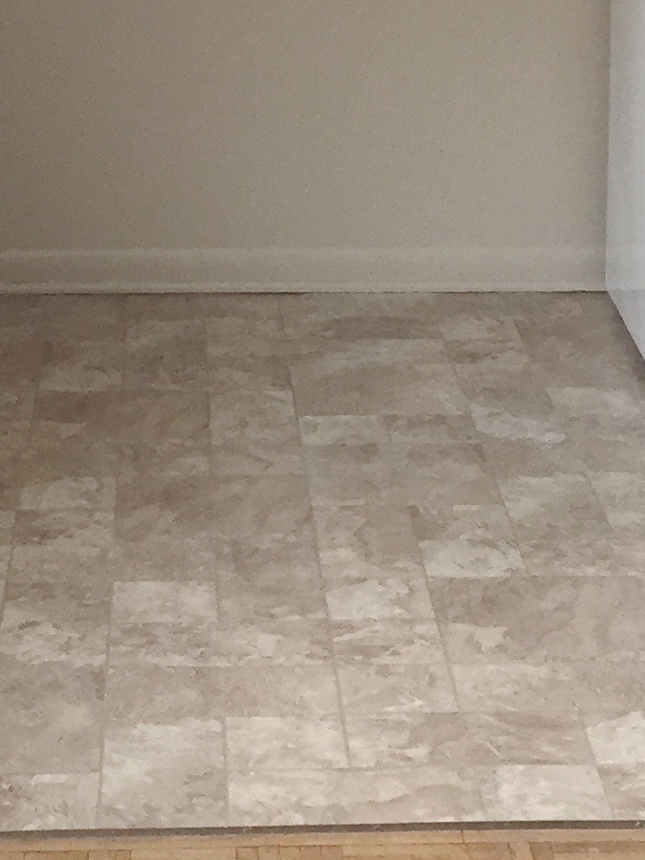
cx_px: 327
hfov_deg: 14.1
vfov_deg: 17.9
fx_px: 2608
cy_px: -122
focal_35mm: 105
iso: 32
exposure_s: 1/30
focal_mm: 4.15
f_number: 2.2
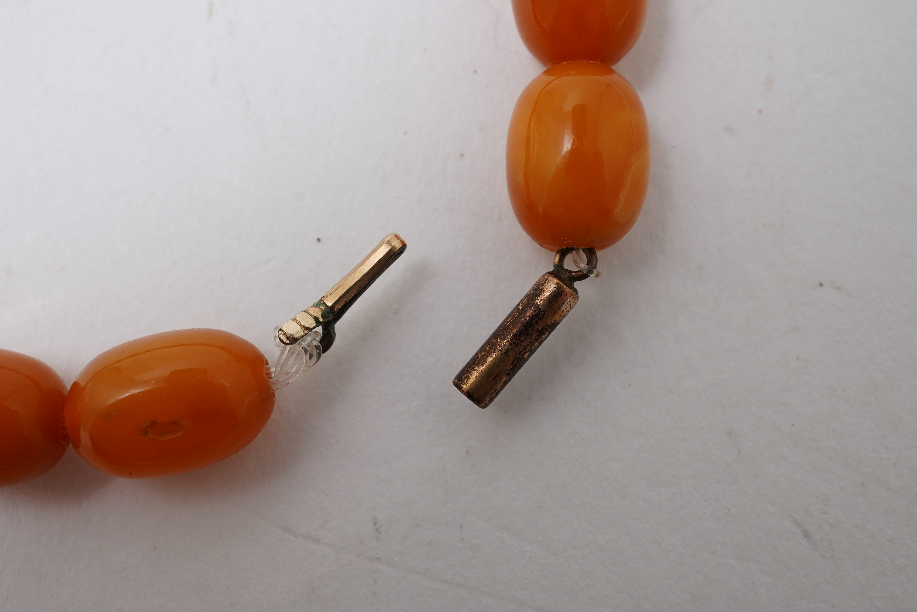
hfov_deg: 43.6
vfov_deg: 29.9
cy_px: 306
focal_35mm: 45
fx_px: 1146
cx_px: 458
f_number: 18
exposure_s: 1/125
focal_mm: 30
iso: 400
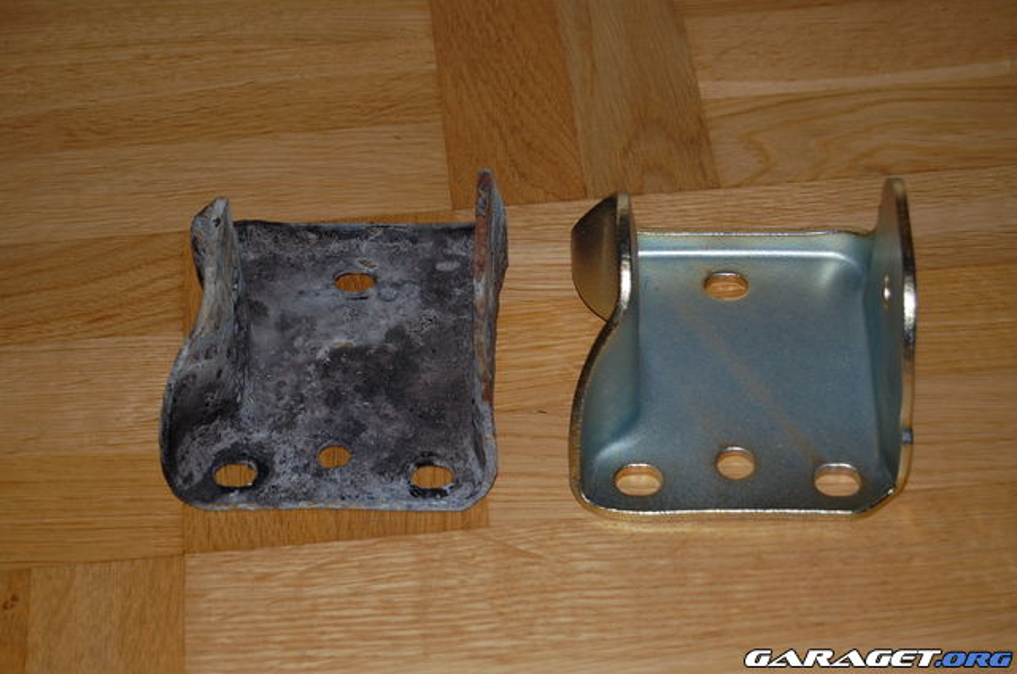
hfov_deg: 24.7
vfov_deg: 16.5
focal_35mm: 82
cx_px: 508
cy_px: 337
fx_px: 2326
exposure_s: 1/125
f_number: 5.6
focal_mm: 55
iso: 200
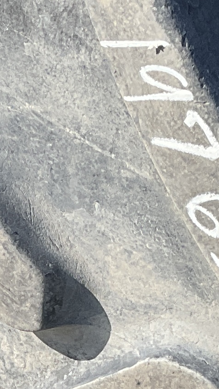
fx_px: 1547
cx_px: -73
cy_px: 428
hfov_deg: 8.0
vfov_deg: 14.0
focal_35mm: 150
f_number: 1.8
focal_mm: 3
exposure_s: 1/997
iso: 16
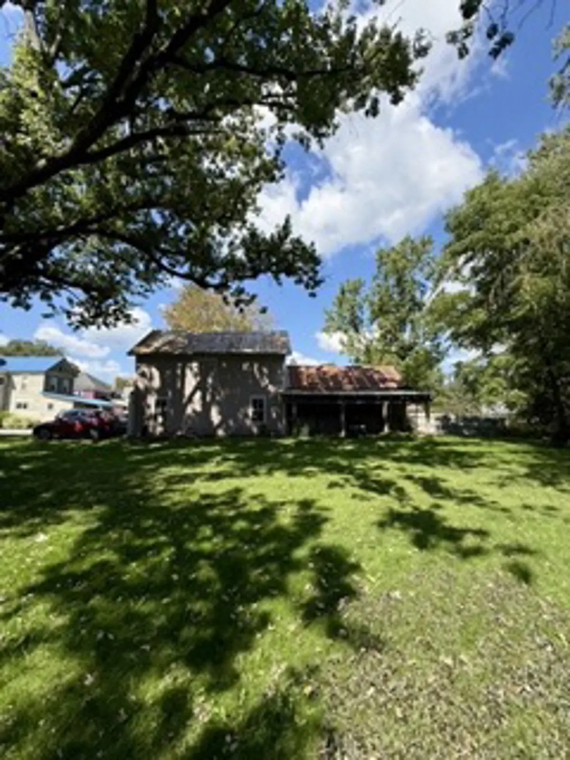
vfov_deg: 102.1
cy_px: 380
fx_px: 307
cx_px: 285
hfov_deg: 85.7
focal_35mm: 14
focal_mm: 2.22
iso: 64
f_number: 2.2
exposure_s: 1/1125
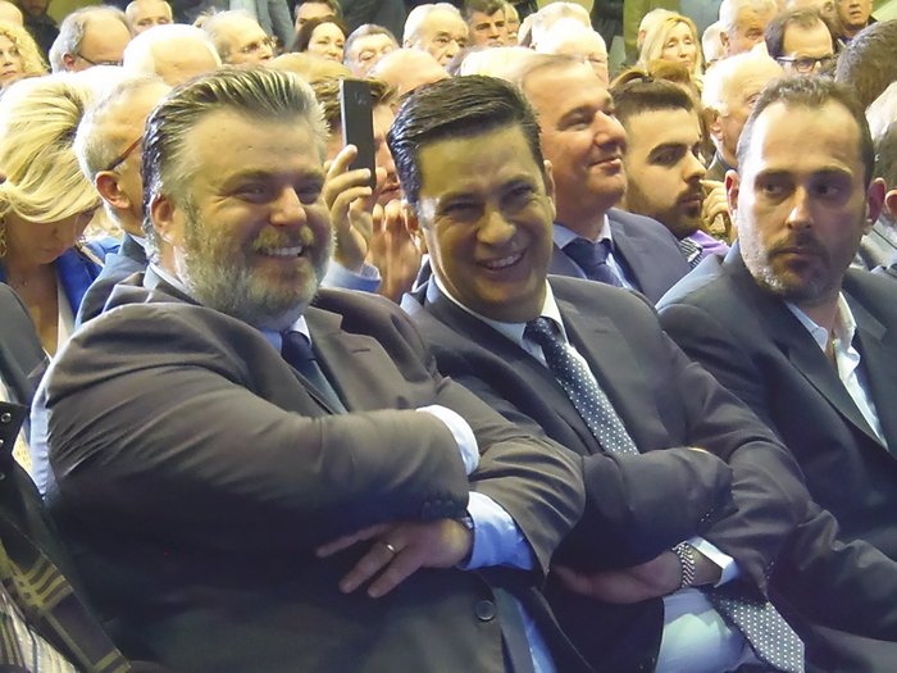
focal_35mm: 184
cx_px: 448
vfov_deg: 8.1
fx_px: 4768
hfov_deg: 10.7
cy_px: 336
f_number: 4.9
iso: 1600
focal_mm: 34
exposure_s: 1/30
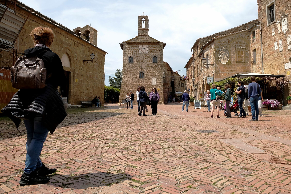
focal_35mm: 27
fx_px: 218
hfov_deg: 67.4
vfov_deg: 47.9
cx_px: 146
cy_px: 97
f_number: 14
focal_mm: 18
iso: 200
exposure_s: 1/125
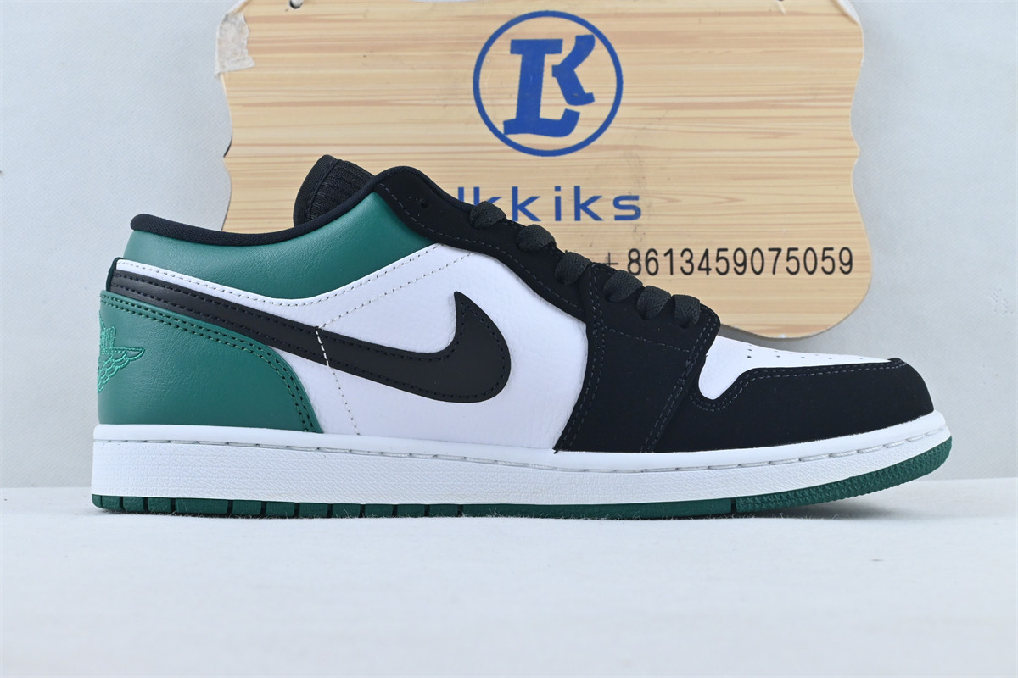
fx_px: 1336
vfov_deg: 28.5
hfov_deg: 41.7
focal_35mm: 47
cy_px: 339
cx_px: 509
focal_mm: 31.5
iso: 1000
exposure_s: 1/125
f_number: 10
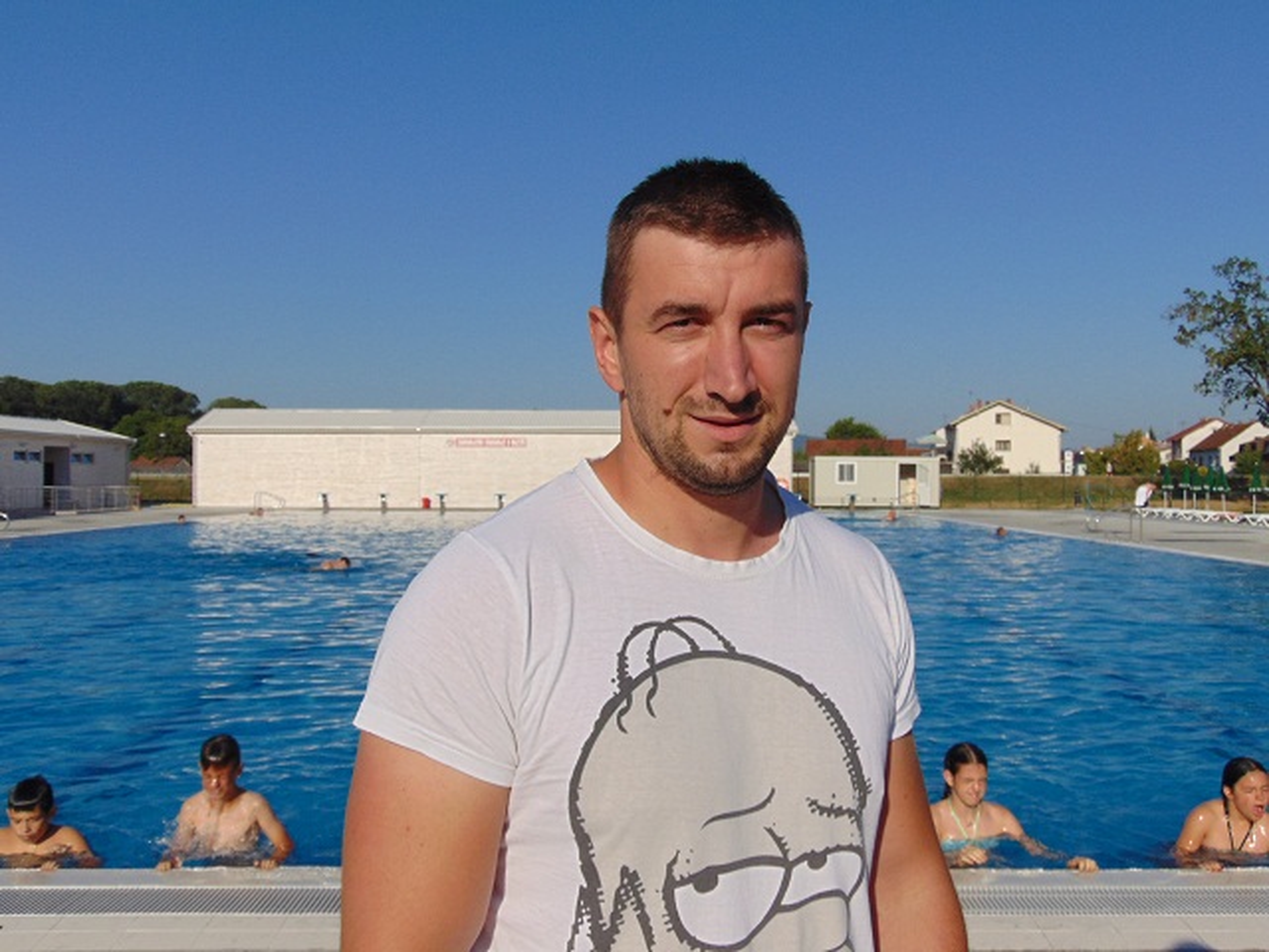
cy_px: 476
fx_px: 1283
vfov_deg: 40.7
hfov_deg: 52.6
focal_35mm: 35
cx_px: 634
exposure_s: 1/320
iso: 80
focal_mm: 6.3
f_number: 8.3
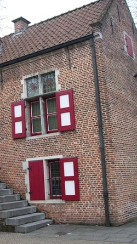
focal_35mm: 47
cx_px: 15
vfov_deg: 43.7
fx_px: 304
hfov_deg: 24.7
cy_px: 123
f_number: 2.9
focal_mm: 5.7
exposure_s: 1/125
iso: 80
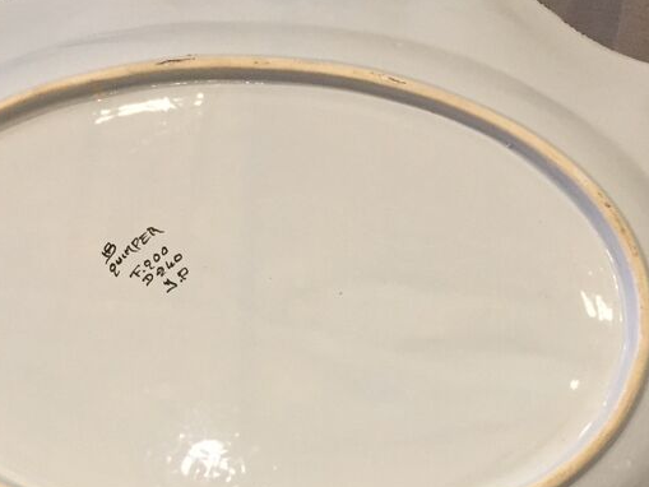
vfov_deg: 25.4
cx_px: 277
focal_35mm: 57
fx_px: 1069
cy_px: 348
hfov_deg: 33.7
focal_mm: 4.15
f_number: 2.2
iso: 250
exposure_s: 1/25
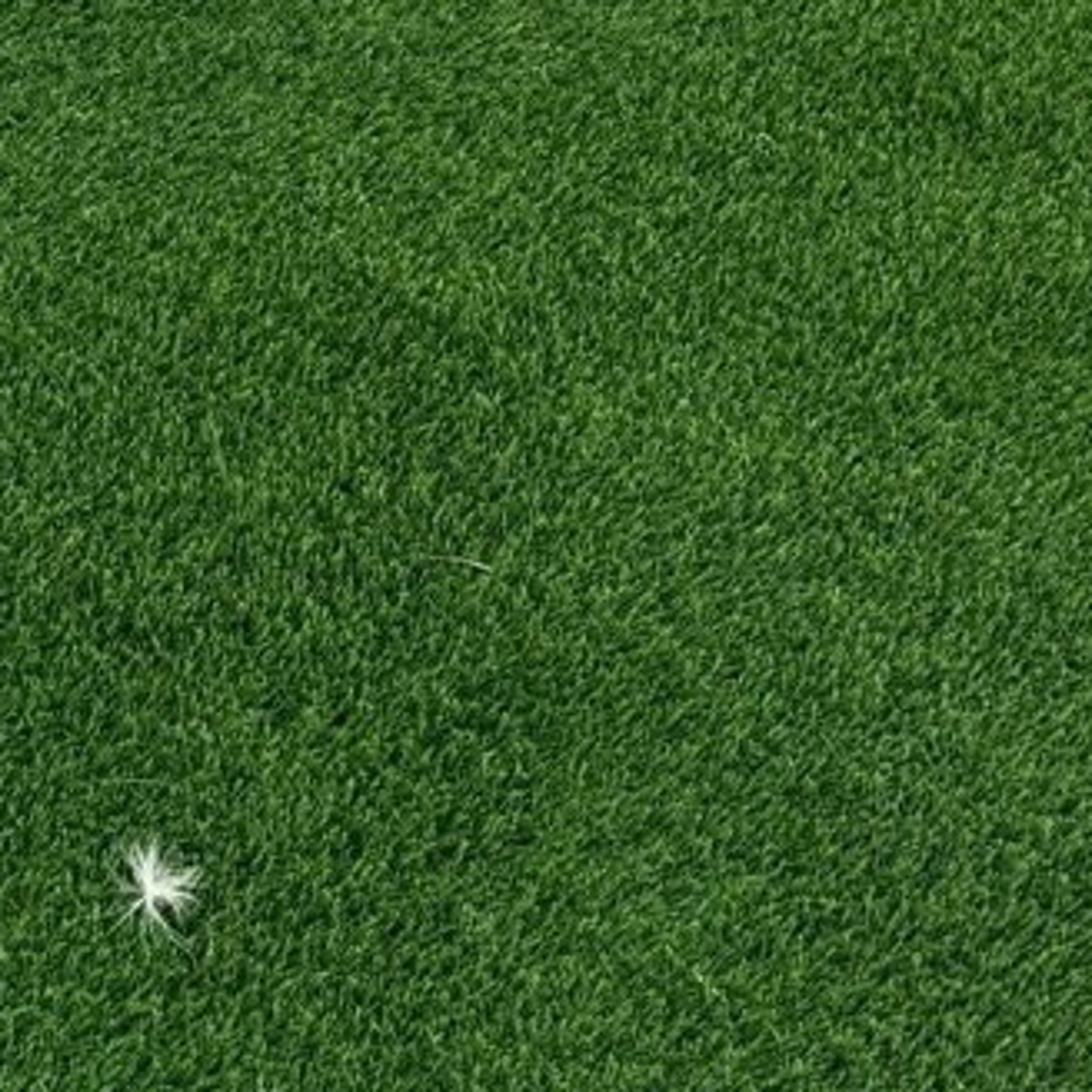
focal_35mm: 124
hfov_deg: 12.1
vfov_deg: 13.5
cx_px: -1268
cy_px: -406
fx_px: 4426
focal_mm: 6.76
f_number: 1.78
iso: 80
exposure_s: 1/980
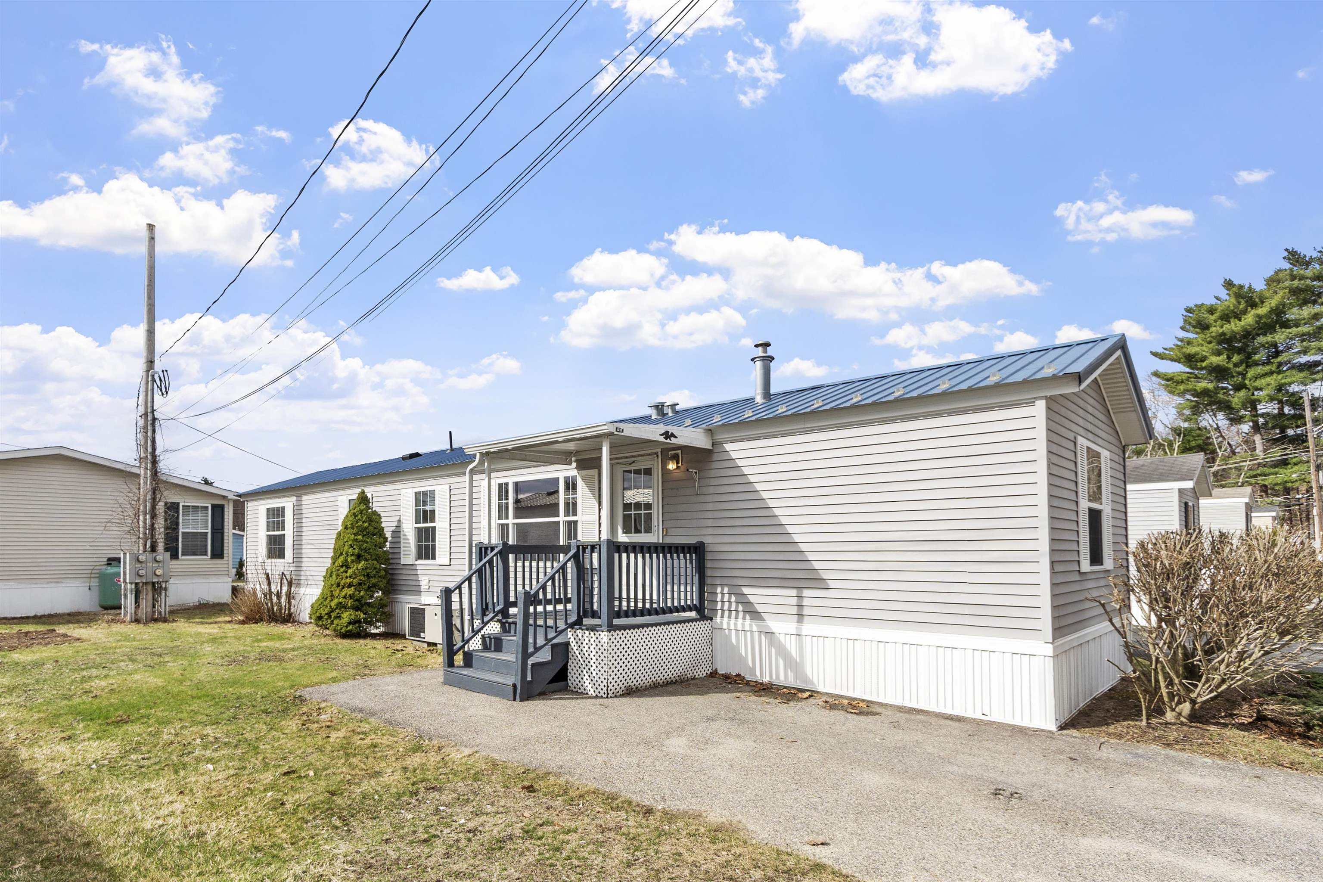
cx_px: 662
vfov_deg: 67.4
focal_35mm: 18
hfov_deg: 90.0
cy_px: 441
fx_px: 661
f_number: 8
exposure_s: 1/250
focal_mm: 12
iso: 100
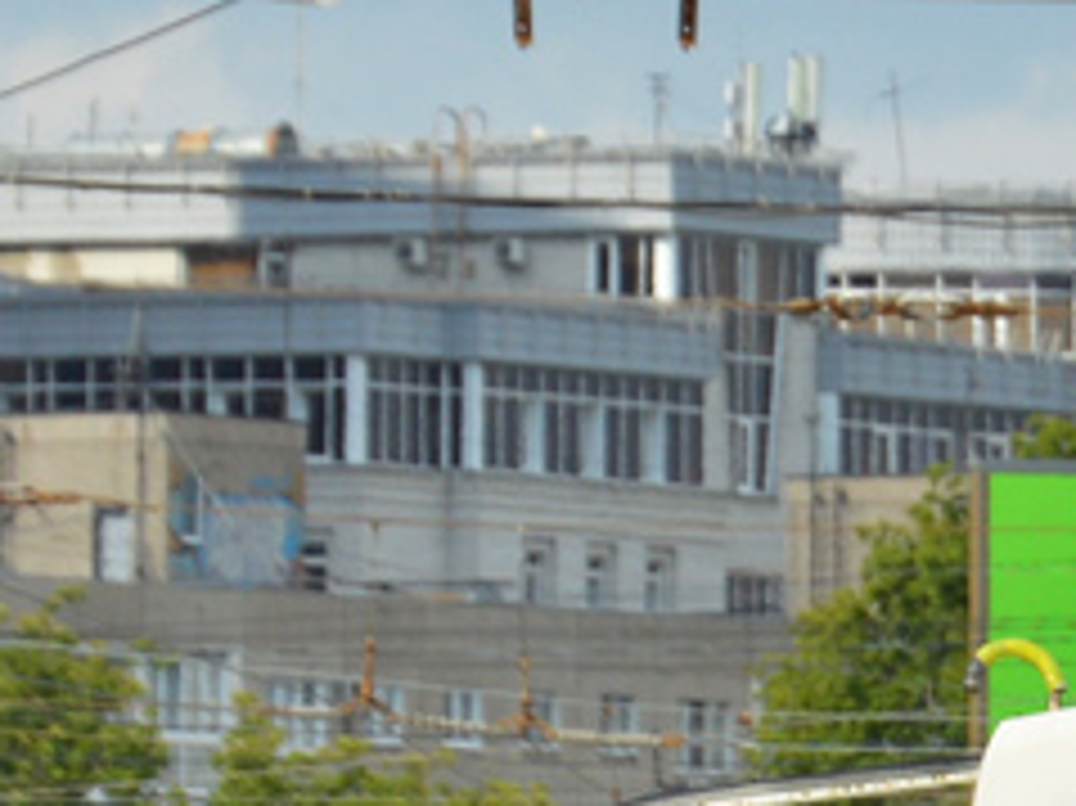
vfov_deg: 1.8
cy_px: 910
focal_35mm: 815
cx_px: 2395
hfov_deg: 2.4
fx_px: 25321
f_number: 7.1
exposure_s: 1/500
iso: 100
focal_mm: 90
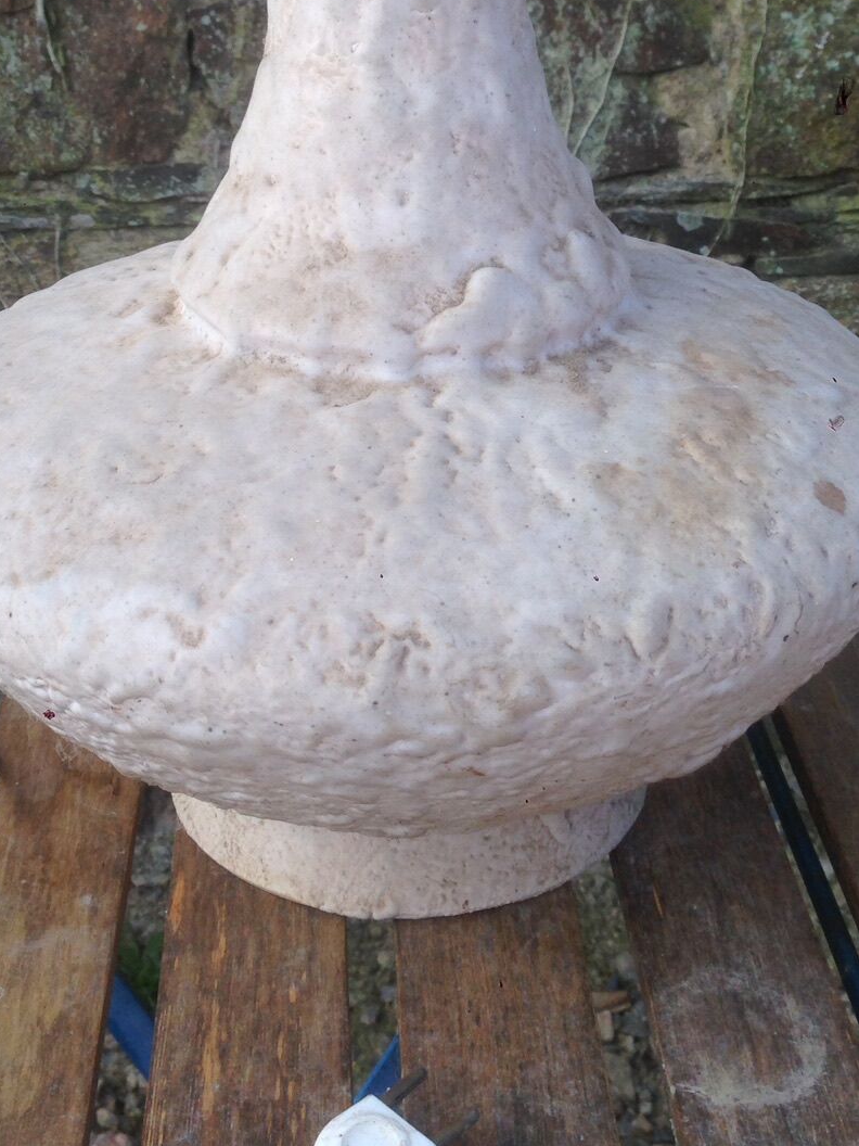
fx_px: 2118
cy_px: 227
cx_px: 410
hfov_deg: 22.9
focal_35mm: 64
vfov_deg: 29.6
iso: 50
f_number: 2.4
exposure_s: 1/262
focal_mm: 4.12
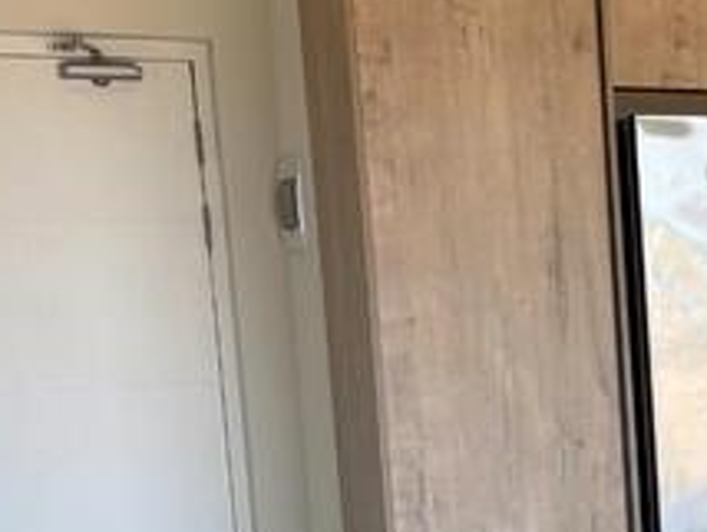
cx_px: 1226
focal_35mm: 97
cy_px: 542
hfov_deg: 17.1
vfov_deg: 15.0
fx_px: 1983
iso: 40
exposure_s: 1/121
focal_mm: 5.96
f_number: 1.6
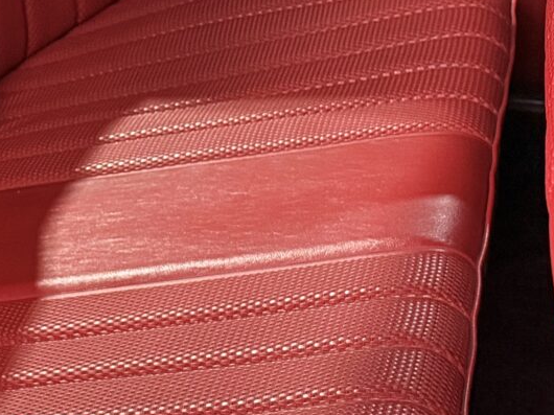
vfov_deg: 12.8
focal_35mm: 116
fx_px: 1856
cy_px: 174
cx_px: -72
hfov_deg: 16.4
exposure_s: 1/33
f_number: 1.78
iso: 800
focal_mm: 6.76
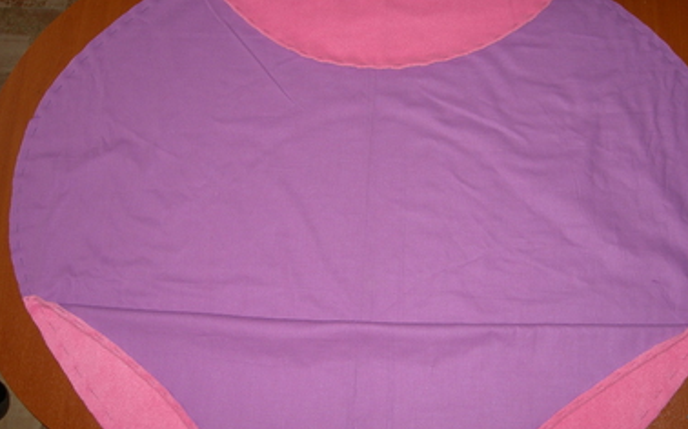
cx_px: 353
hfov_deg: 41.8
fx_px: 900
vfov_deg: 26.8
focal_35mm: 48
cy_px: 229
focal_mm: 7.8
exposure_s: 1/60.1
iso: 50
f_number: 2.8
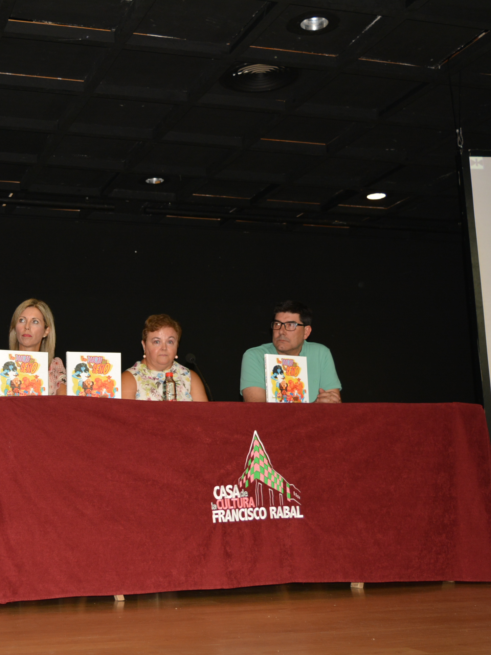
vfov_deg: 36.8
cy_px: 327
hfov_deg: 27.4
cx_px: 94
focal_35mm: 52
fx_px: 983
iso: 400
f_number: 4
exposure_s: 1/60
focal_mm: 24
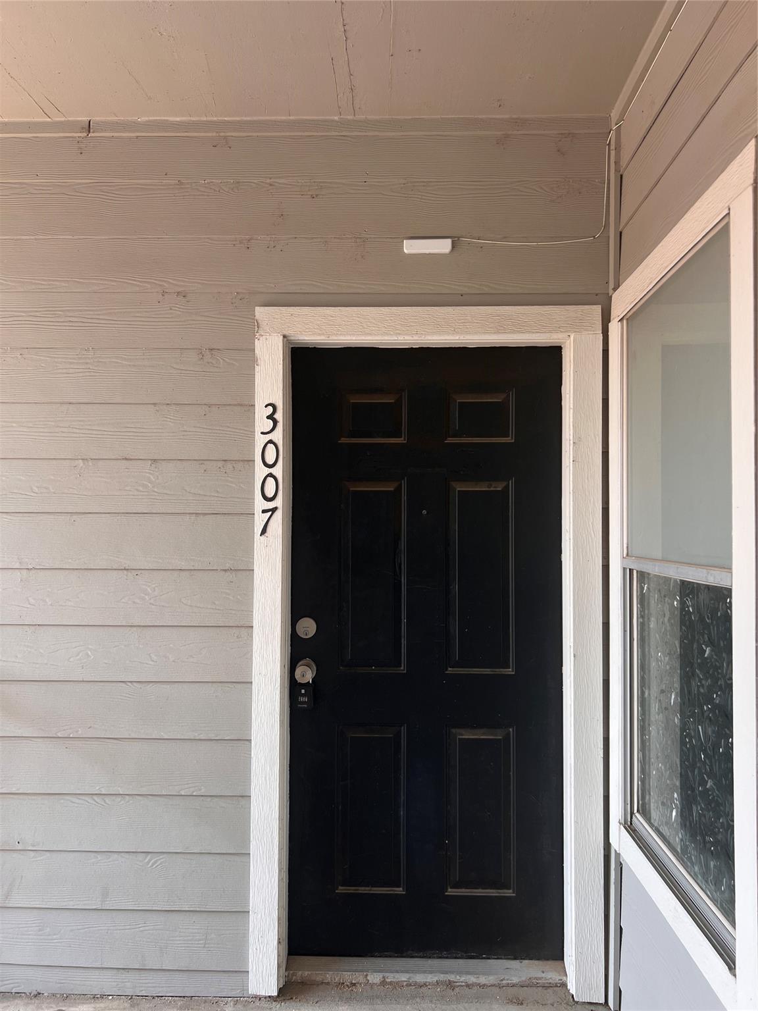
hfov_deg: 53.1
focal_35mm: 26
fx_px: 759
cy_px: 506
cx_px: 379
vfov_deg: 67.3
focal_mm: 5.7
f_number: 1.5
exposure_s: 1/128
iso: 32
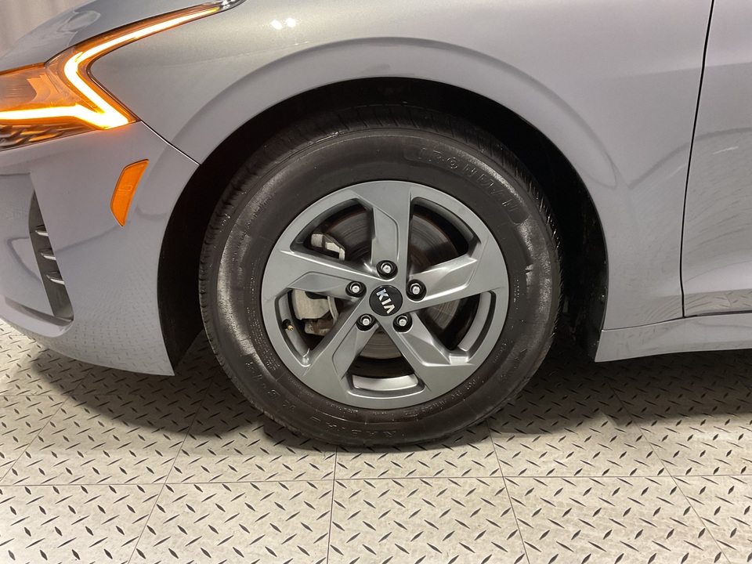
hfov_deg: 61.7
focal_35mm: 29
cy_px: 282
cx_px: 376
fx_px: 630
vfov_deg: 48.2
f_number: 1.8
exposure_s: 1/50
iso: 160
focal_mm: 3
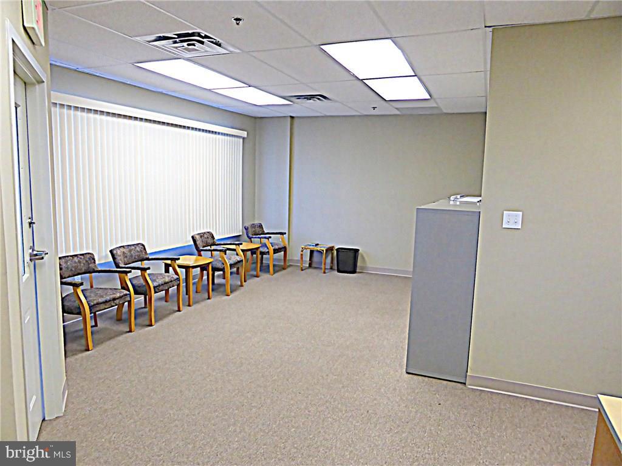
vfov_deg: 56.8
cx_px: 311
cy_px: 233
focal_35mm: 24
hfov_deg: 71.6
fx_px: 431
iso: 320
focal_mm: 4.3
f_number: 3.3
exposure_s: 1/60
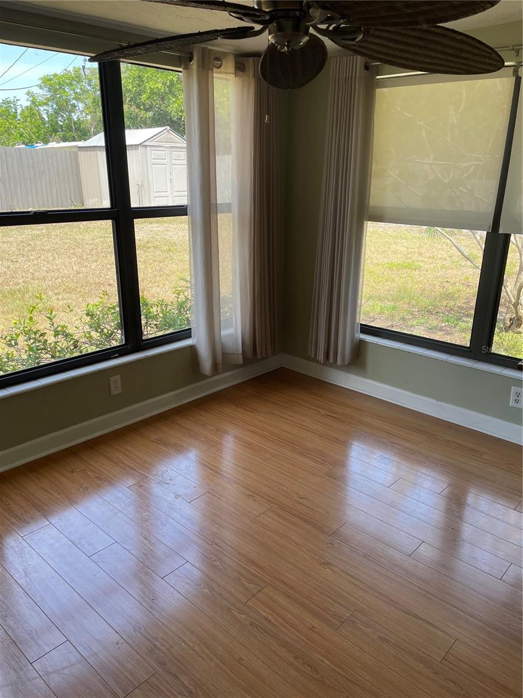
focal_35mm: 26
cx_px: 262
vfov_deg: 67.3
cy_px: 349
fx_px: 524
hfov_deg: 53.1
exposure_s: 1/207
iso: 32
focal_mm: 4.2
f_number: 1.6
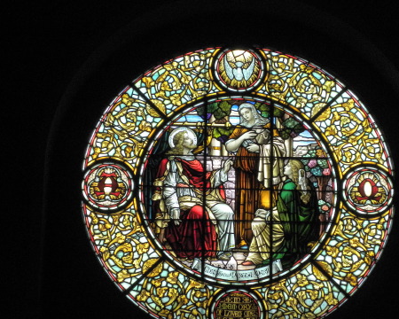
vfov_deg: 13.1
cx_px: 242
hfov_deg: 16.3
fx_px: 1393
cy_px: 198
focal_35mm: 118
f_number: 4
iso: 254
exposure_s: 1/103
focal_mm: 15.1
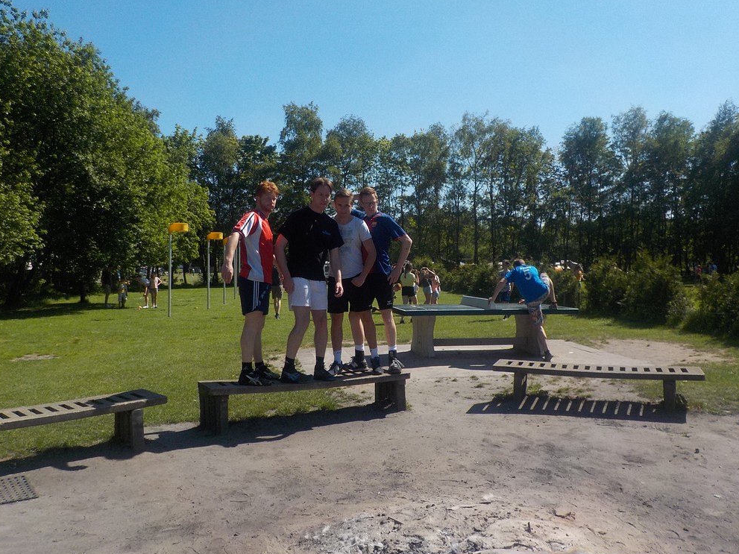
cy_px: 271
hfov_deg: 58.4
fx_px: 662
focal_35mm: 31
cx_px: 362
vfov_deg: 45.4
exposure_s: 1/1250
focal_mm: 4.1
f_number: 3.3
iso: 125
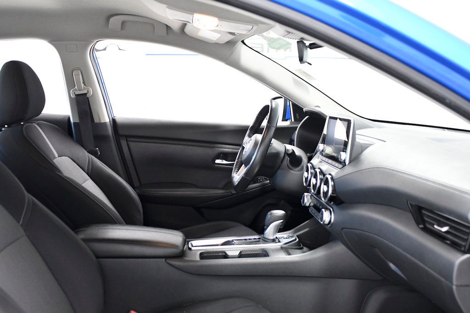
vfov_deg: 36.9
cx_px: 235
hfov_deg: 53.1
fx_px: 470
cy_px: 156
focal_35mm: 36
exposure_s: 1/160
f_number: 3.5
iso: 2500
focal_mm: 24
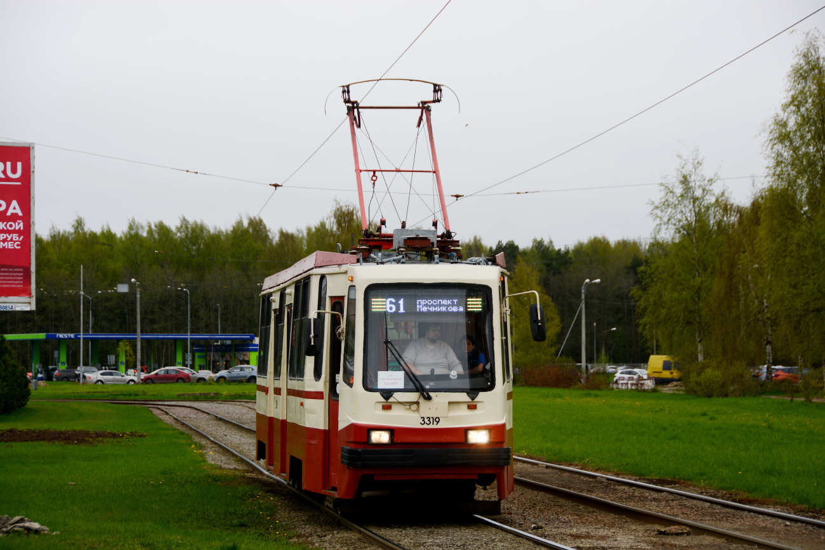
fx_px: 2578
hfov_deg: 18.2
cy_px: 275
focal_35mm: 112
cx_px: 412
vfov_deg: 12.2
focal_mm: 75
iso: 100
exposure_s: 1/320
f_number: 5
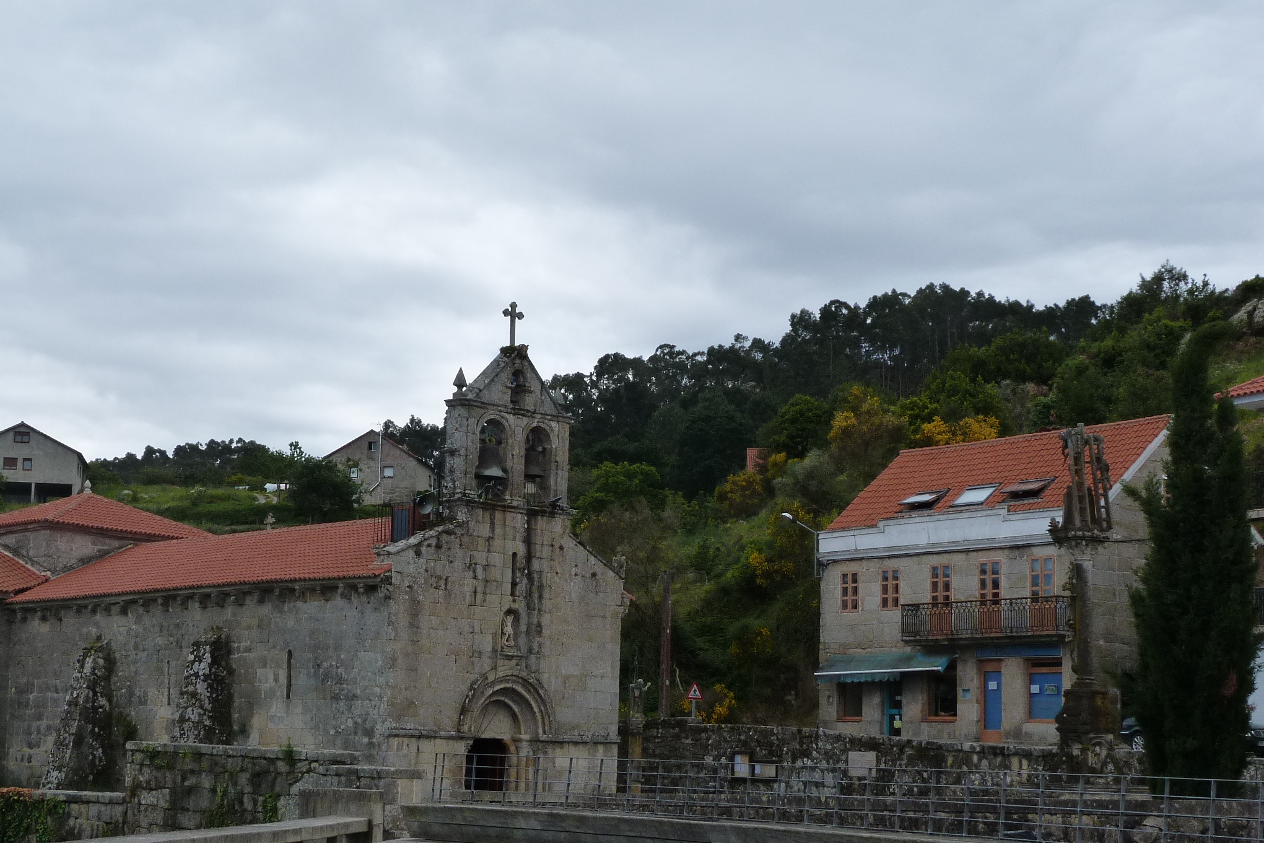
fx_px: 2107
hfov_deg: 33.3
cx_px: 521
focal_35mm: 60
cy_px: 473
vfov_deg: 22.6
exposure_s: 1/400
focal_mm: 8.3
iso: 125
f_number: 5.6
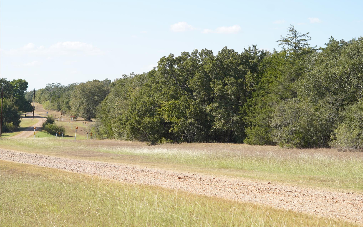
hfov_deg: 26.8
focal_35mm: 77
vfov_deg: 16.9
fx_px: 762
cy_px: 113
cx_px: 183
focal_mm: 50
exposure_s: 1/320
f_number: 4.5
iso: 100
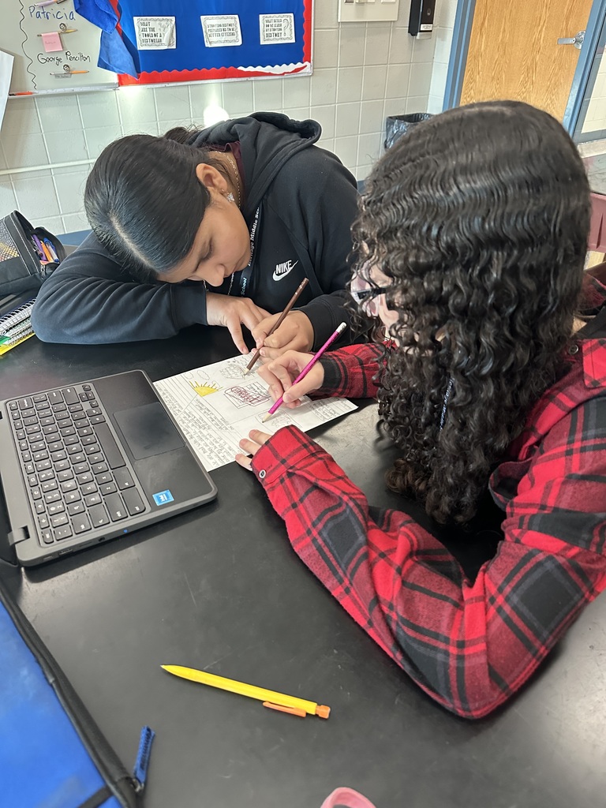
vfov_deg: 71.6
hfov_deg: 56.8
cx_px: 303
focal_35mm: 24
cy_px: 404
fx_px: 560
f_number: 1.78
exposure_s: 1/60
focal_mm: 6.86
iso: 800
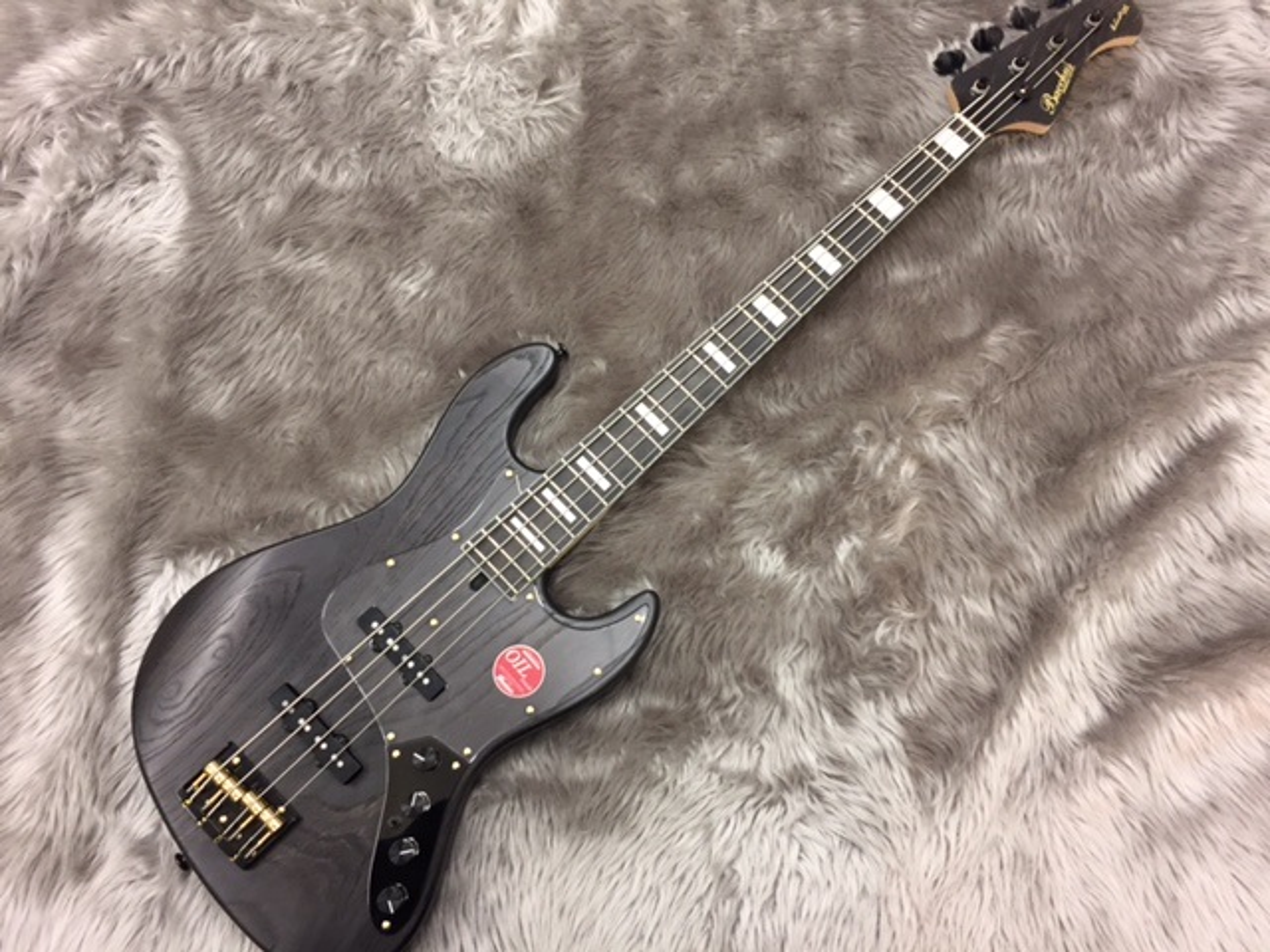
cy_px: 476
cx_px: 635
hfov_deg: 61.7
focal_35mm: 29
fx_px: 1064
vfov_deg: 48.2
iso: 80
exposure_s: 1/30
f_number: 2.2
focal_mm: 4.15
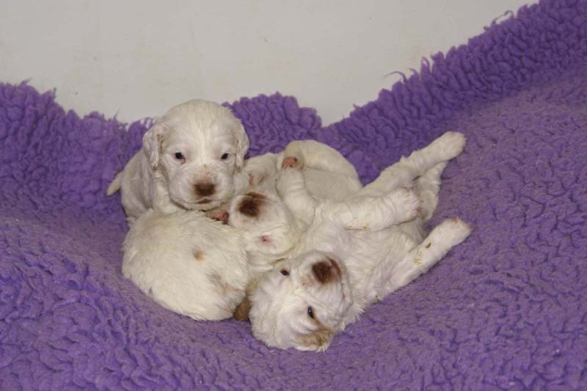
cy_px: 196
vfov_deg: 15.2
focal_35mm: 90
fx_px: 1467
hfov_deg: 22.6
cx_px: 294
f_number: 5.6
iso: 400
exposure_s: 1/100
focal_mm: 60
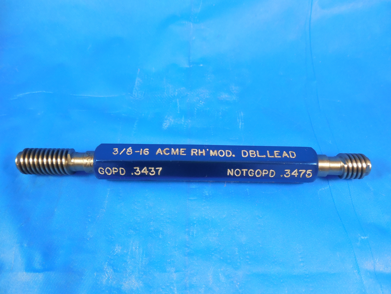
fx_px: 282
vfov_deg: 54.9
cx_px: 196
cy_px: 147
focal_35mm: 25
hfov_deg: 69.4
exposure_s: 1/30
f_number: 3.3
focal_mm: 4.5
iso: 400
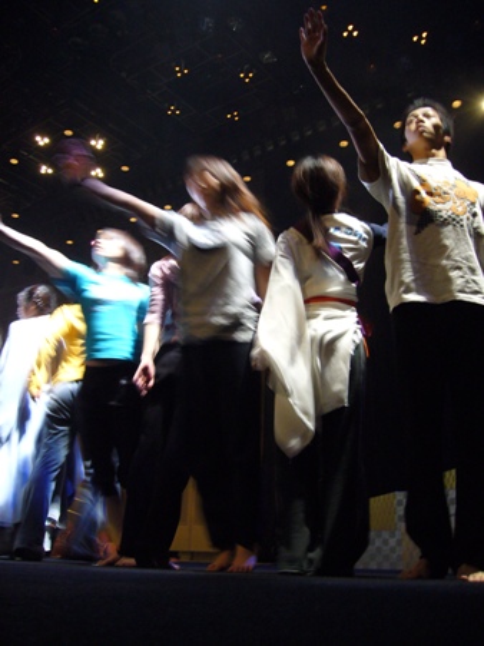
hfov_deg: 40.7
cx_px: 242
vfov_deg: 52.6
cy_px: 323
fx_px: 653
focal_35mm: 35
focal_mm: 5.8
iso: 200
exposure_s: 1/8
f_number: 2.8
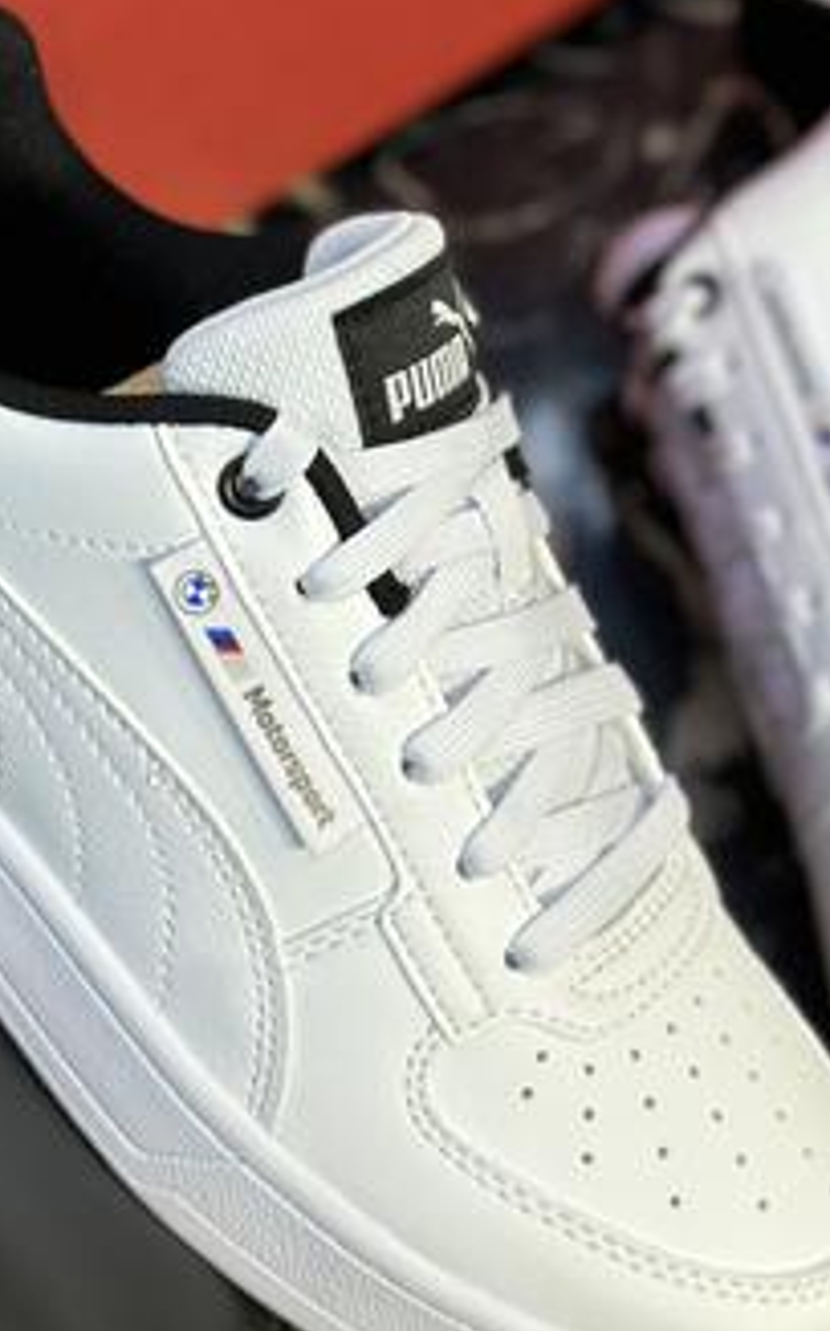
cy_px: 293
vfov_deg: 21.9
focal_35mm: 94
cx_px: 384
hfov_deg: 13.9
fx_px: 3407
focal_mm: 6.86
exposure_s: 1/224
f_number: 1.78
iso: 80
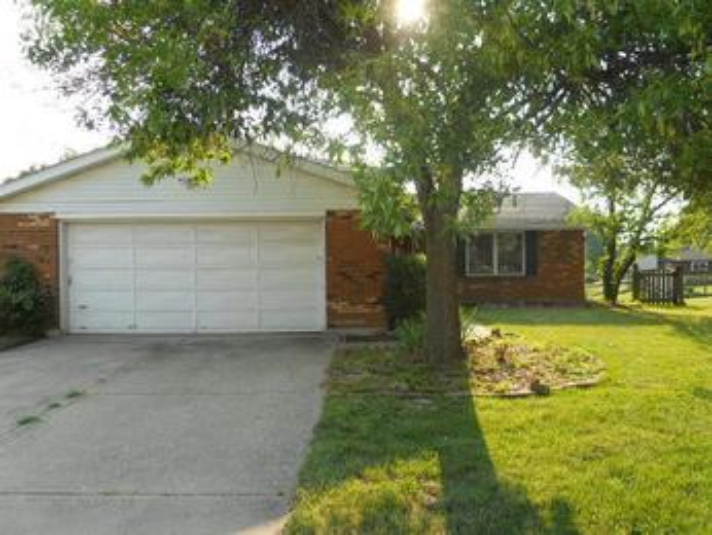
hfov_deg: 63.4
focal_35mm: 28
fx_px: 576
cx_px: 356
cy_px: 268
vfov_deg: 49.8
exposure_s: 1/320
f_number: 2.7
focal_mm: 5
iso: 80
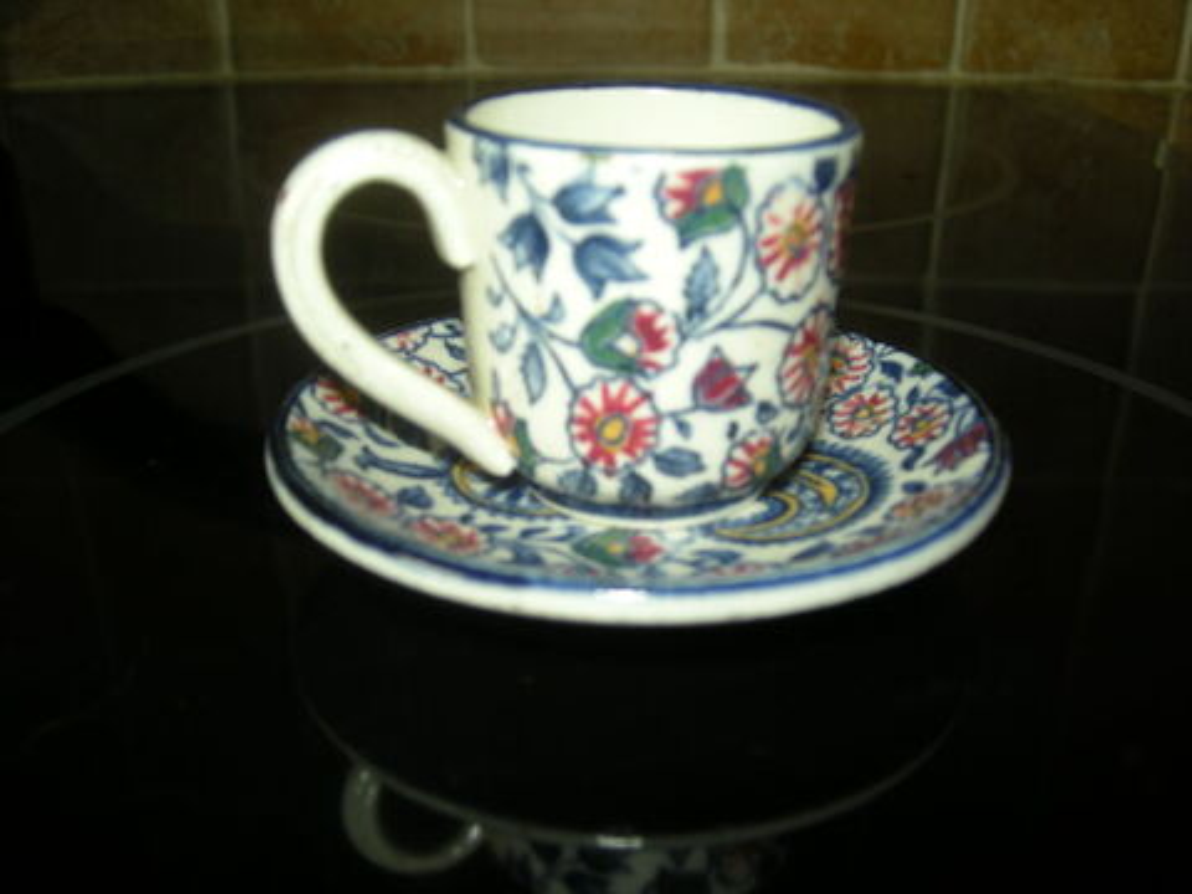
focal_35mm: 35
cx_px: 596
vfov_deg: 40.7
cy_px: 447
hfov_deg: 52.6
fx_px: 1205
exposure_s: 1/30
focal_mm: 5.7
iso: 64
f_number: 2.8
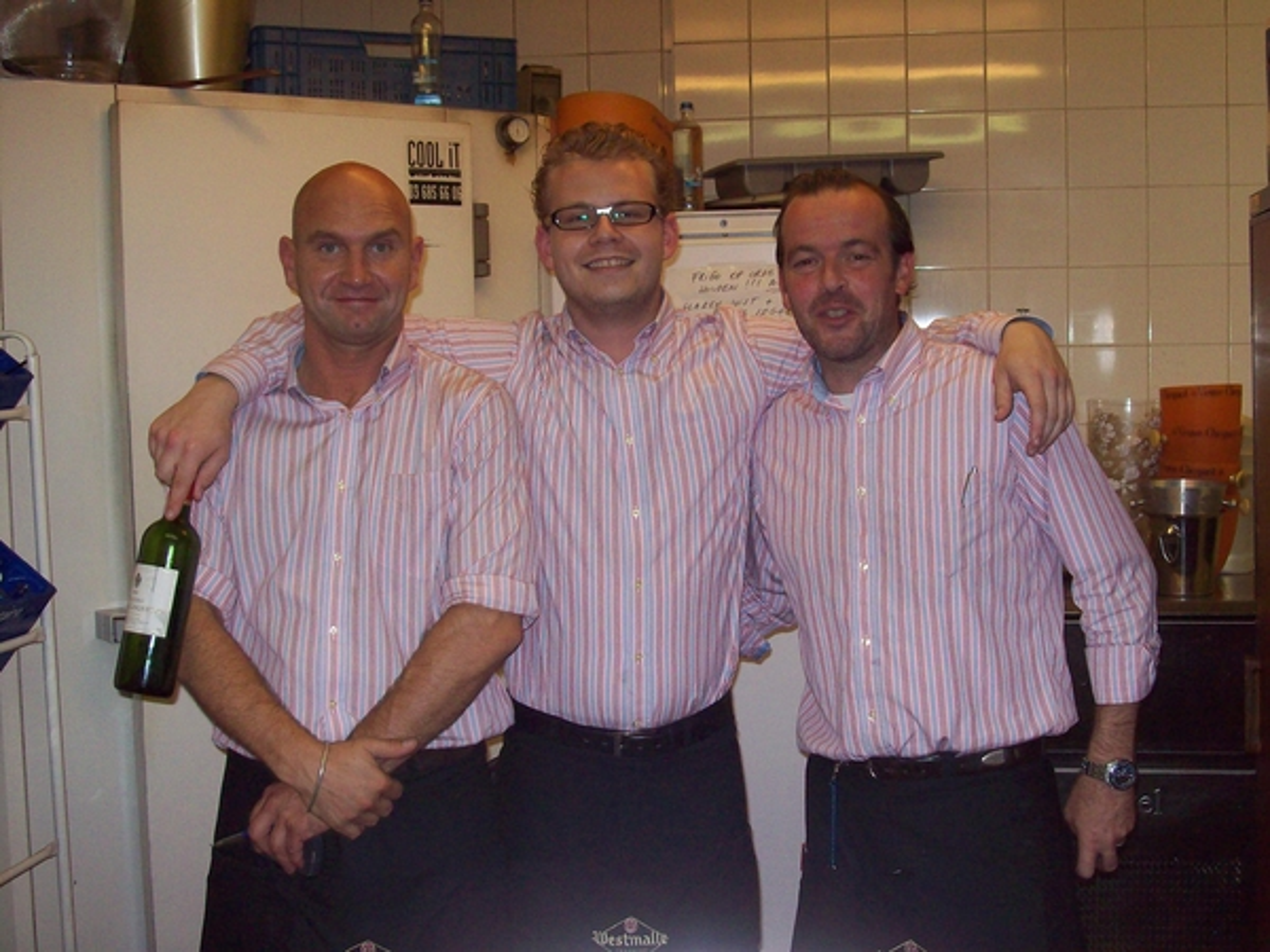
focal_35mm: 45
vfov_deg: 32.2
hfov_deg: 42.1
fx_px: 1651
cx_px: 635
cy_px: 476
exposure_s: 1/73.6
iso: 200
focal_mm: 7.6
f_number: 3
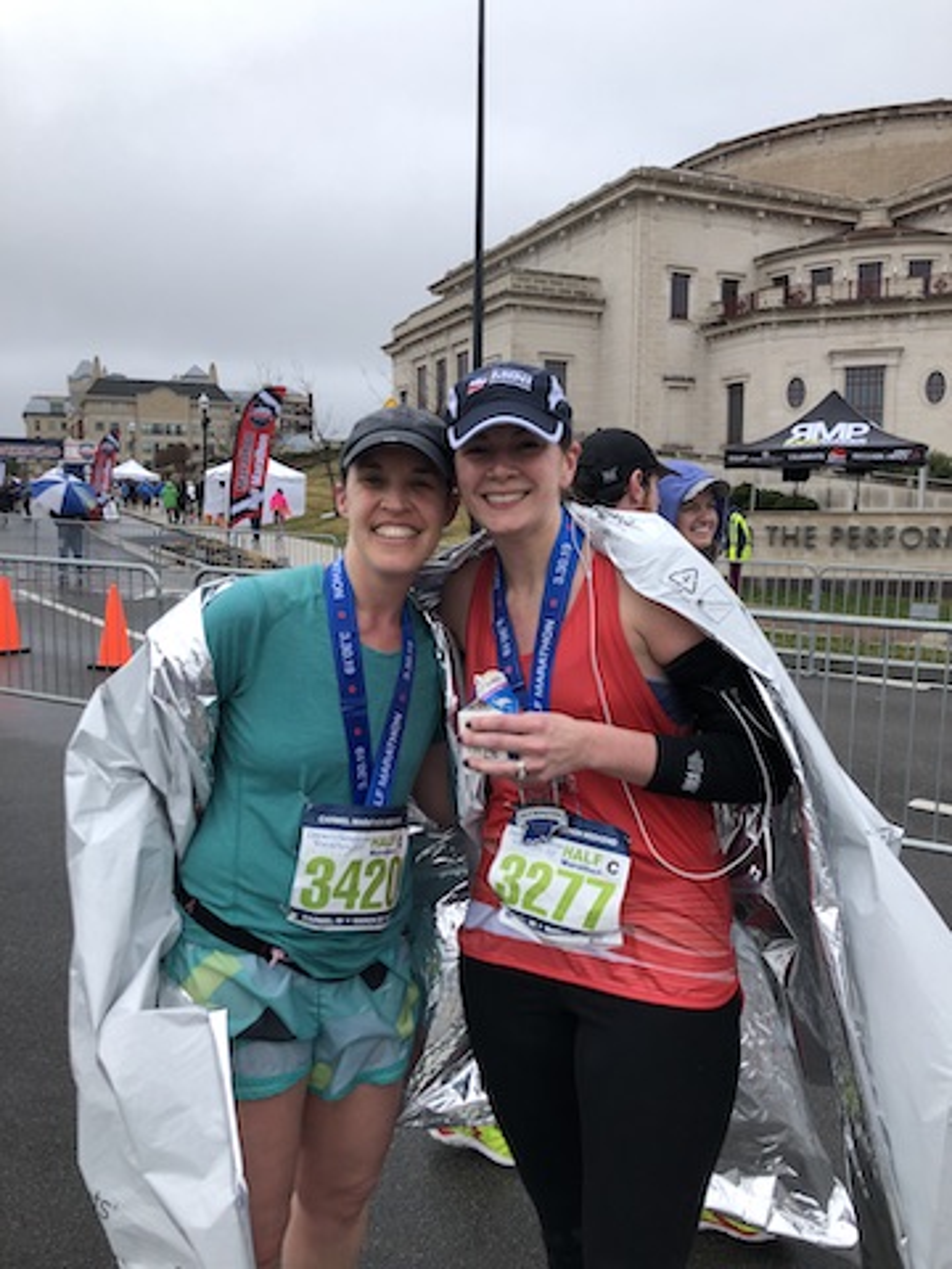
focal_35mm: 28
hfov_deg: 49.7
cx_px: 476
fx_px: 1027
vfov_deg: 63.4
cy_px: 634
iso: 20
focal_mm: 3.99
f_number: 1.8
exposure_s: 1/495
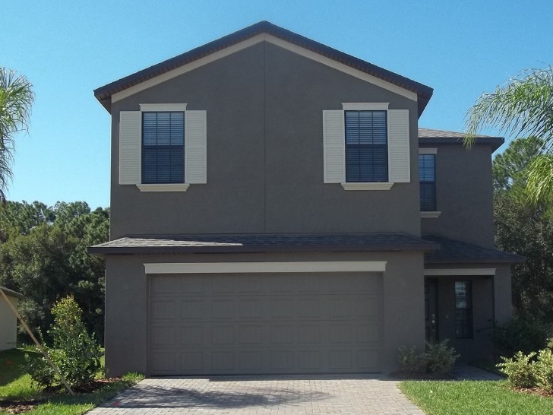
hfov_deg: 42.0
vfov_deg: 32.0
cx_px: 312
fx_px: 719
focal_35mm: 45
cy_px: 273
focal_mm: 5.7
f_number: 8.8
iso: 64
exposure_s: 1/100
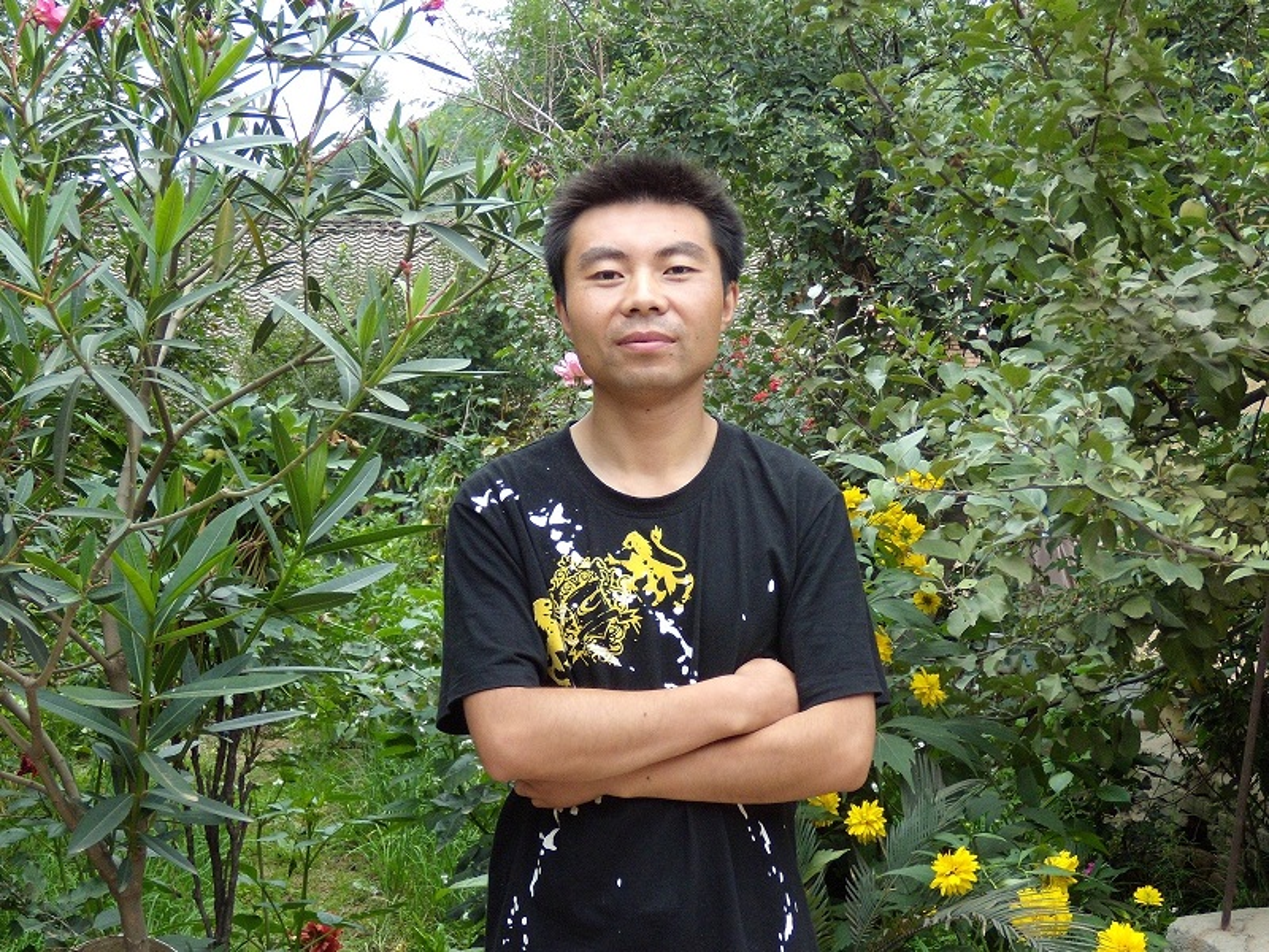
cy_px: 476
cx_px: 634
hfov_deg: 44.8
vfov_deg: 34.3
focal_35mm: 42
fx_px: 1540
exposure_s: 1/60
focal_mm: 7.5
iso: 200
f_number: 3.7
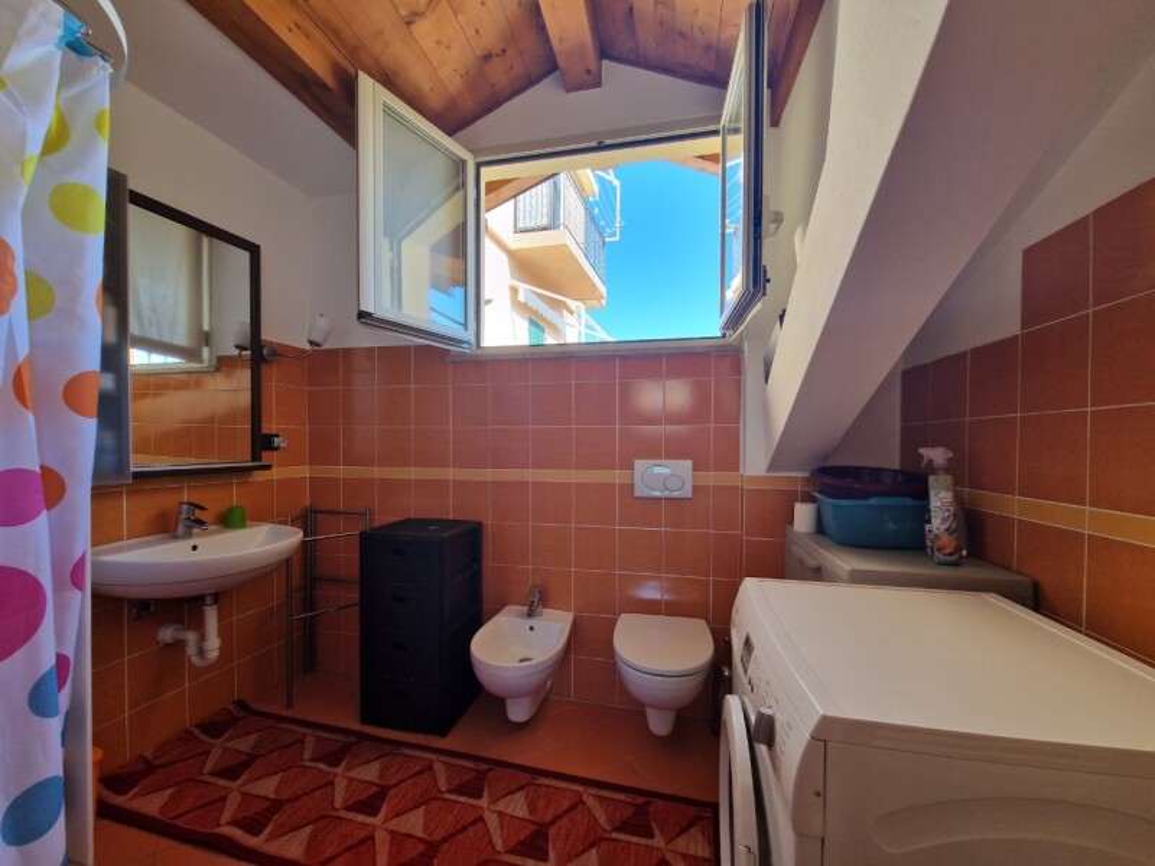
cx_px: 578
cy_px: 433
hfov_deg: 106.2
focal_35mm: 13
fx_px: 434
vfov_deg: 89.9
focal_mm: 2.2
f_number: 2.2
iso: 64
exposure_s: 1/100
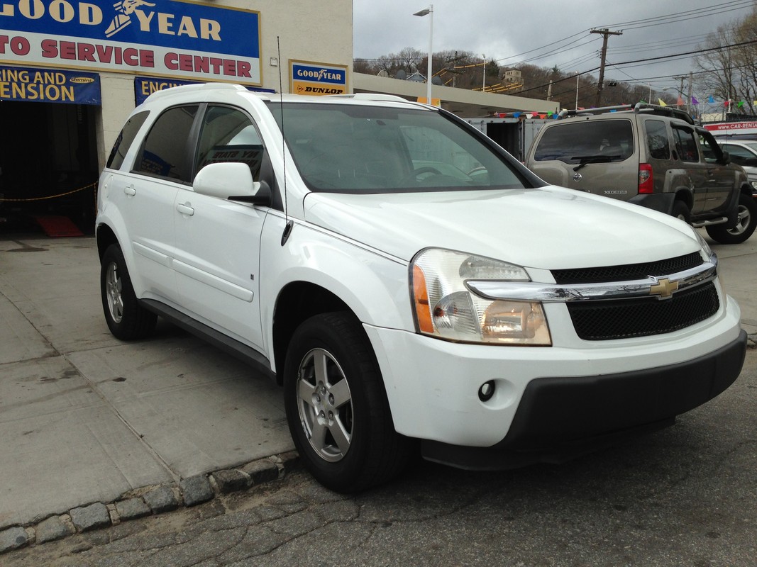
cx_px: 378
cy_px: 284
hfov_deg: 55.4
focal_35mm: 33
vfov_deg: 42.9
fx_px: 722
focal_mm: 4.13
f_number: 2.4
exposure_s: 1/1205
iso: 50
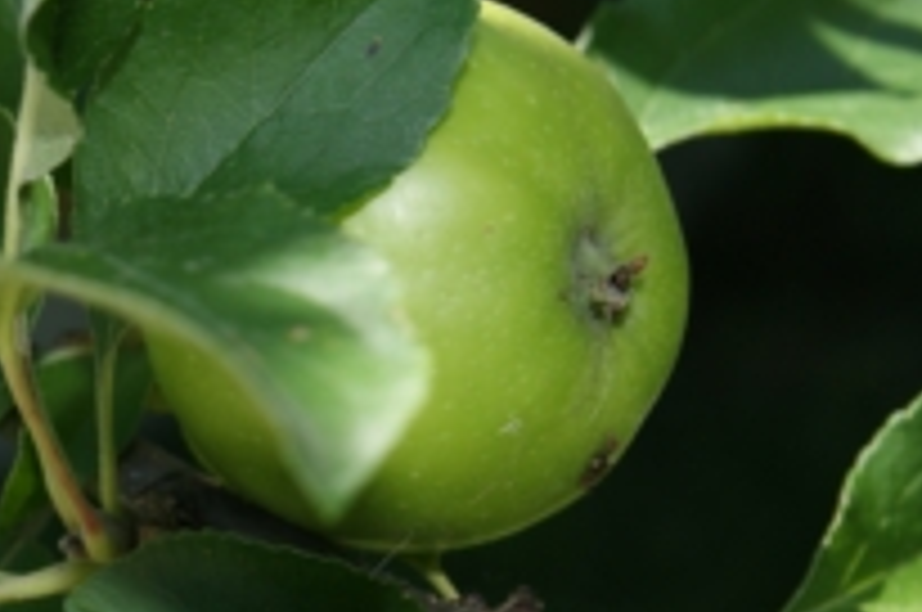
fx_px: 2813
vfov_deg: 12.3
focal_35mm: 110
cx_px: 67
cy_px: 560
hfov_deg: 18.3
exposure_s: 1/160
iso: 100
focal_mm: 30
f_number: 5.6
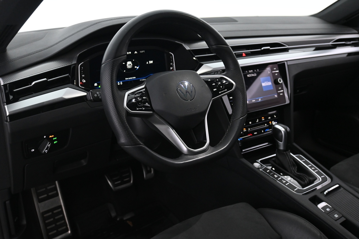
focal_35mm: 34
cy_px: 120
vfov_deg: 39.1
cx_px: 180
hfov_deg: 56.1
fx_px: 337
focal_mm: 22.5
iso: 2000
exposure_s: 1/40
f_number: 4
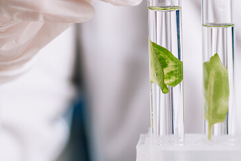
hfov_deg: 5.6
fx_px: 2451
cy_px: 63
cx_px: 300
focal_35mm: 366
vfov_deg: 3.8
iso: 160
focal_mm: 105
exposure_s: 1/200
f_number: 3.5
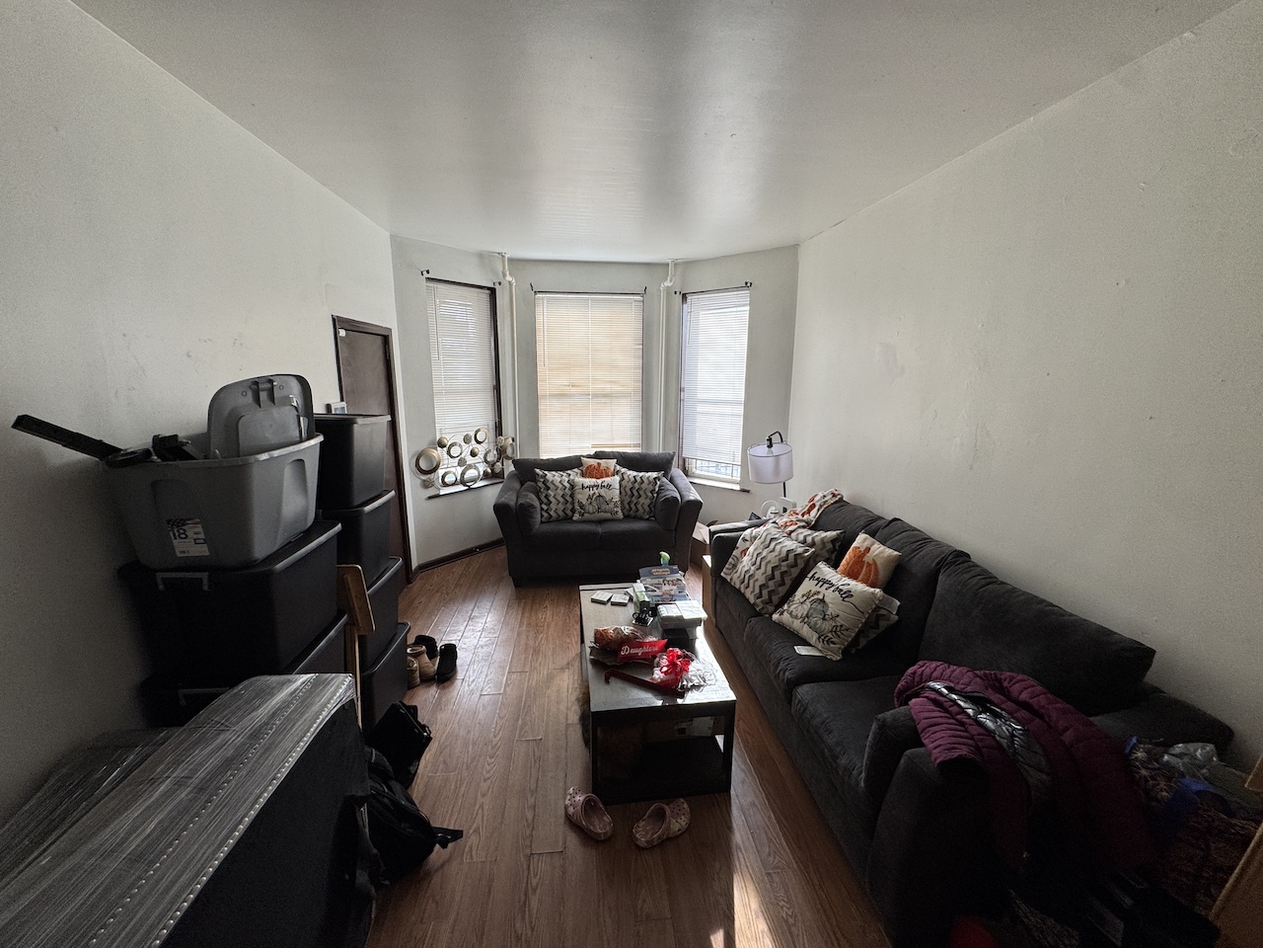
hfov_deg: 102.1
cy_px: 474
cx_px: 632
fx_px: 511
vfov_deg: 85.7
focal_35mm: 14
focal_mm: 2.22
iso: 80
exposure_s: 1/99
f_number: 2.2
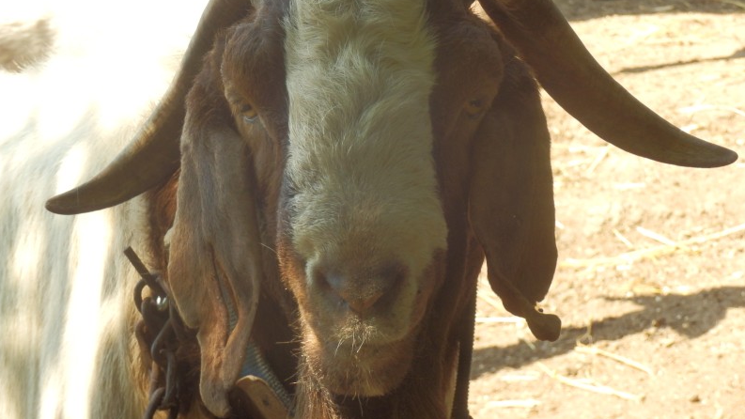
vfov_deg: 7.3
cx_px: 374
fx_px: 3299
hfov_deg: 12.9
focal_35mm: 167
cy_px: 187
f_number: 5.9
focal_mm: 26.9
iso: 160
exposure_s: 1/160
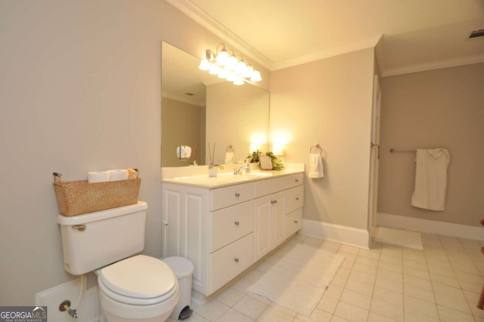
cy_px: 161
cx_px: 242
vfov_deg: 77.2
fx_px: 201
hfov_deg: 100.5
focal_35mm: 15
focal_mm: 10
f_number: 4
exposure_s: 1/60
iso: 400
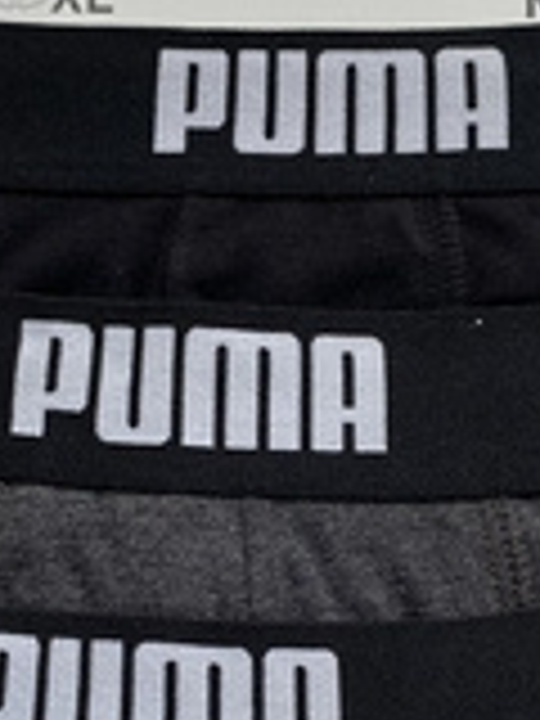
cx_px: 281
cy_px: 558
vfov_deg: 33.0
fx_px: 1186
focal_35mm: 57
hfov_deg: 25.7
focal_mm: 4.25
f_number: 1.8
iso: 50
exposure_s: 1/122
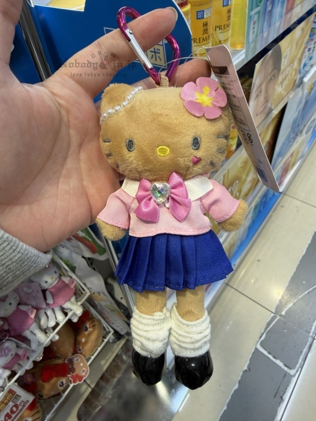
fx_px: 304
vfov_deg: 69.4
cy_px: 210
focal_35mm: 25
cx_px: 158
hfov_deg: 54.9
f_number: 2.2
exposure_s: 1/104
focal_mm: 2.22
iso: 80
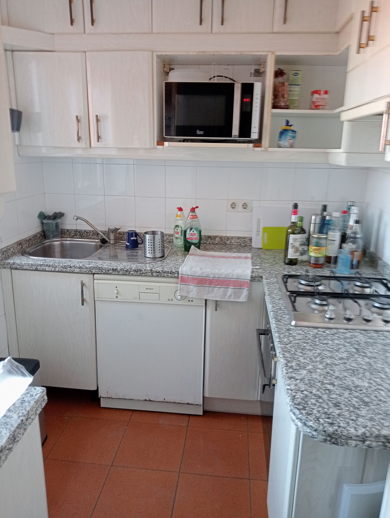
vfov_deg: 63.4
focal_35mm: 28
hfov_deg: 49.9
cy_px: 259
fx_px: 420
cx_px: 195
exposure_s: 1/33.3
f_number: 1.8
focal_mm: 4.04
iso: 618
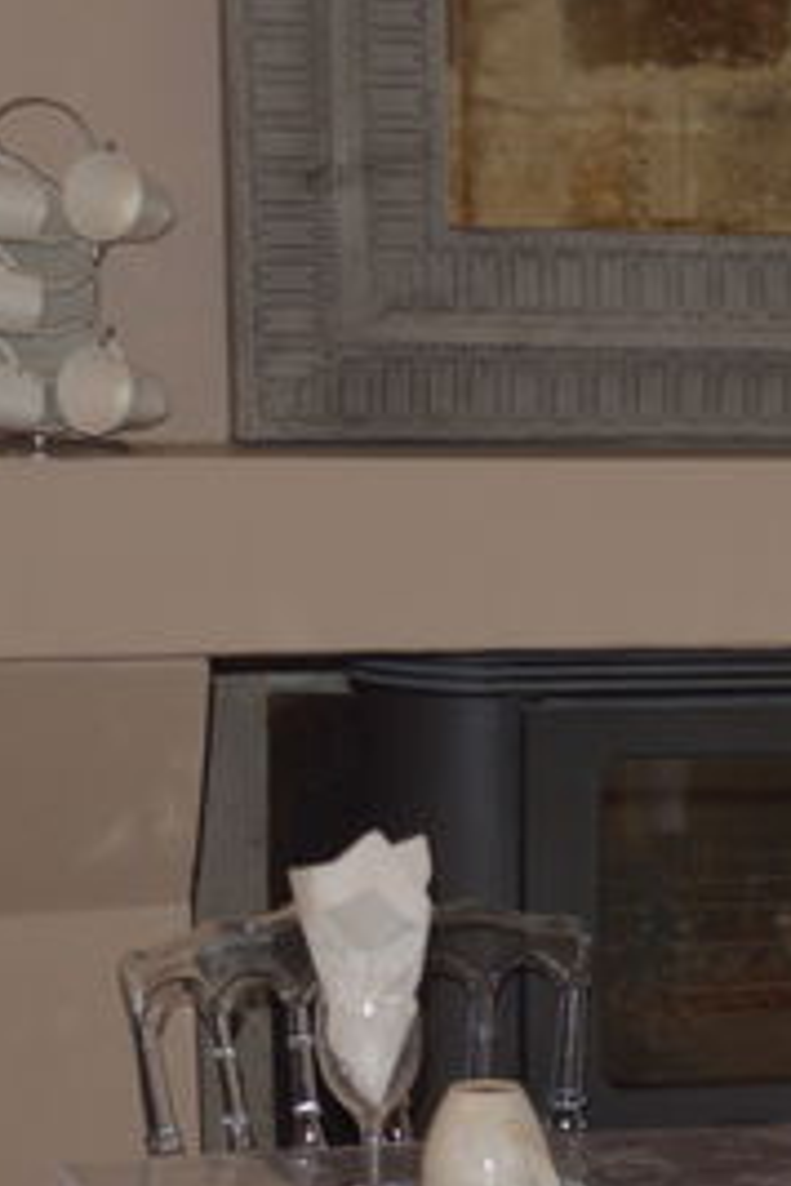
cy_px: 1346
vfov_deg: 14.6
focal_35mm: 137
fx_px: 4515
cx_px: 1929
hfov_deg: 9.0
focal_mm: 18
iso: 200
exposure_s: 1/30
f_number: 3.5
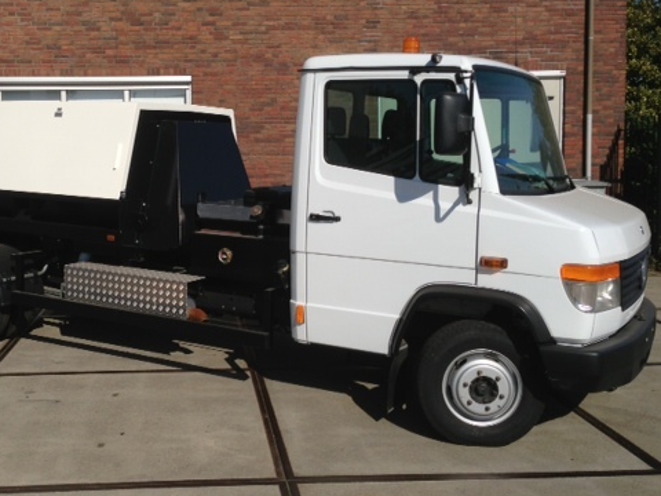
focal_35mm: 44
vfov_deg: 32.8
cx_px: 246
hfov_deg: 42.6
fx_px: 840
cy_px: 204
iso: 50
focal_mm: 4.13
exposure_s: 1/3390
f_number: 2.4
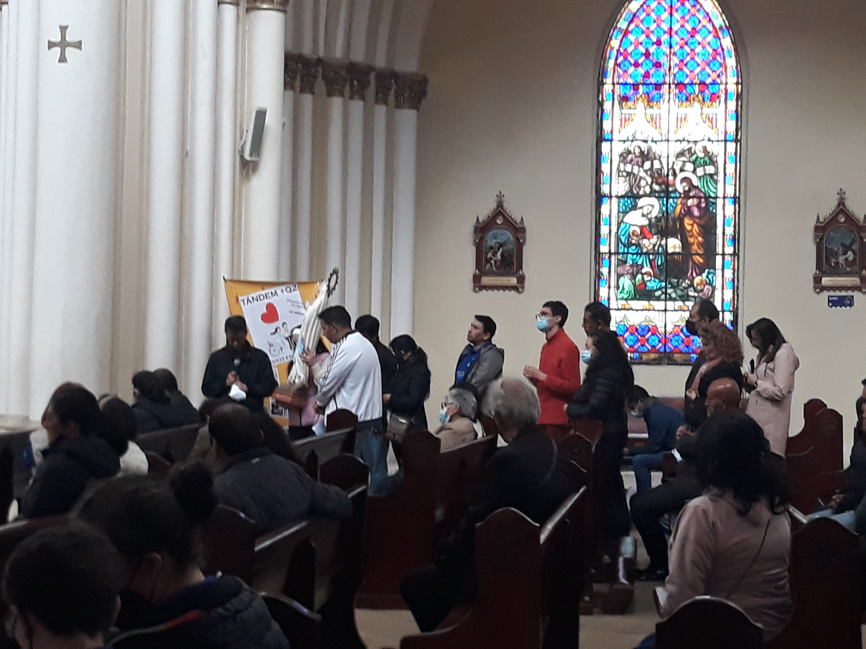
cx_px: 433
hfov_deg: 65.3
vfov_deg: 51.4
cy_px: 324
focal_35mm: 27
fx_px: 675
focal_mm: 3.71
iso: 160
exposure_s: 1/50
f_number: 1.7
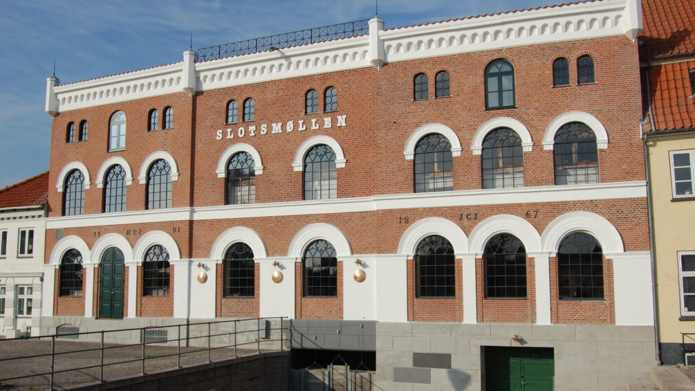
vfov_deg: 36.6
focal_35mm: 32
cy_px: 220
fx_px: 590
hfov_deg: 61.0
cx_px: 347
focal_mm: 20
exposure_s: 1/500
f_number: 11
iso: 200
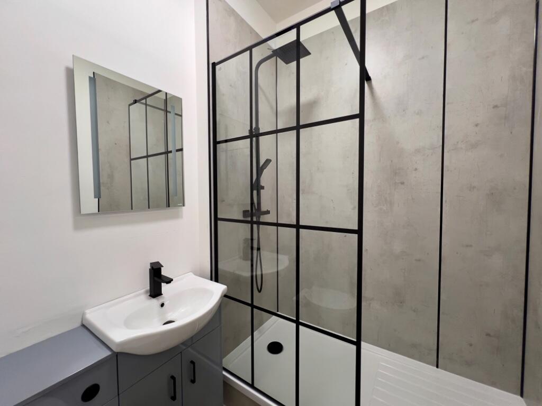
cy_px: 203
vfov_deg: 89.9
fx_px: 204
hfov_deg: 106.2
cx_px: 271
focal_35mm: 13
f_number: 1.8
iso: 250
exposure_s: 1/50
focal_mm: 1.57
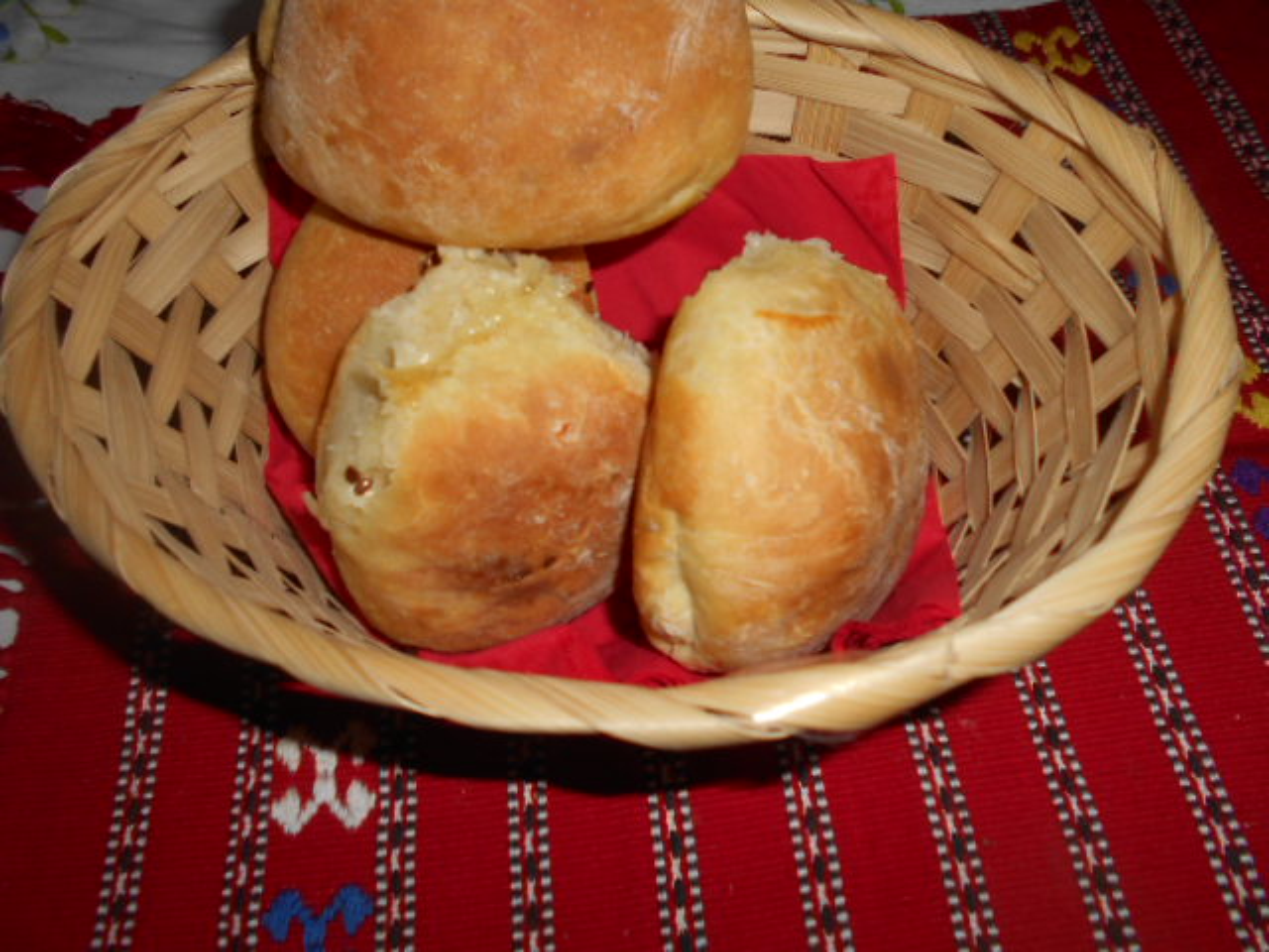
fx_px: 953
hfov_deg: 67.3
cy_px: 476
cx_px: 634
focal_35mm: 26
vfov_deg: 53.1
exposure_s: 1/25
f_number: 3.2
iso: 80
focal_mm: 4.6
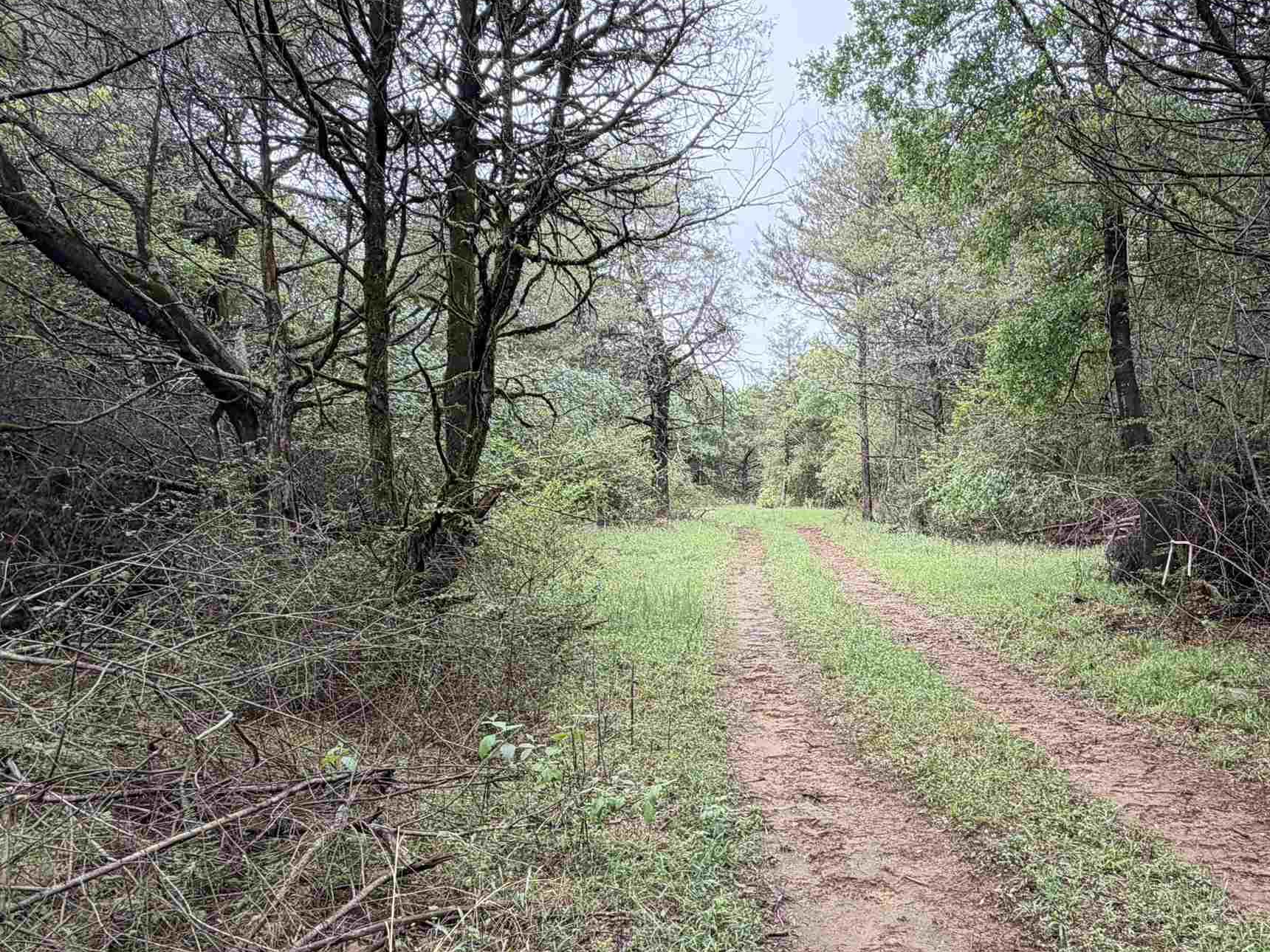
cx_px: 821
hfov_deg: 67.9
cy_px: 581
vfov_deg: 54.4
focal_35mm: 25
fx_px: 917
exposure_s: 1/121
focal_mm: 2.22
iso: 64
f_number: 2.2
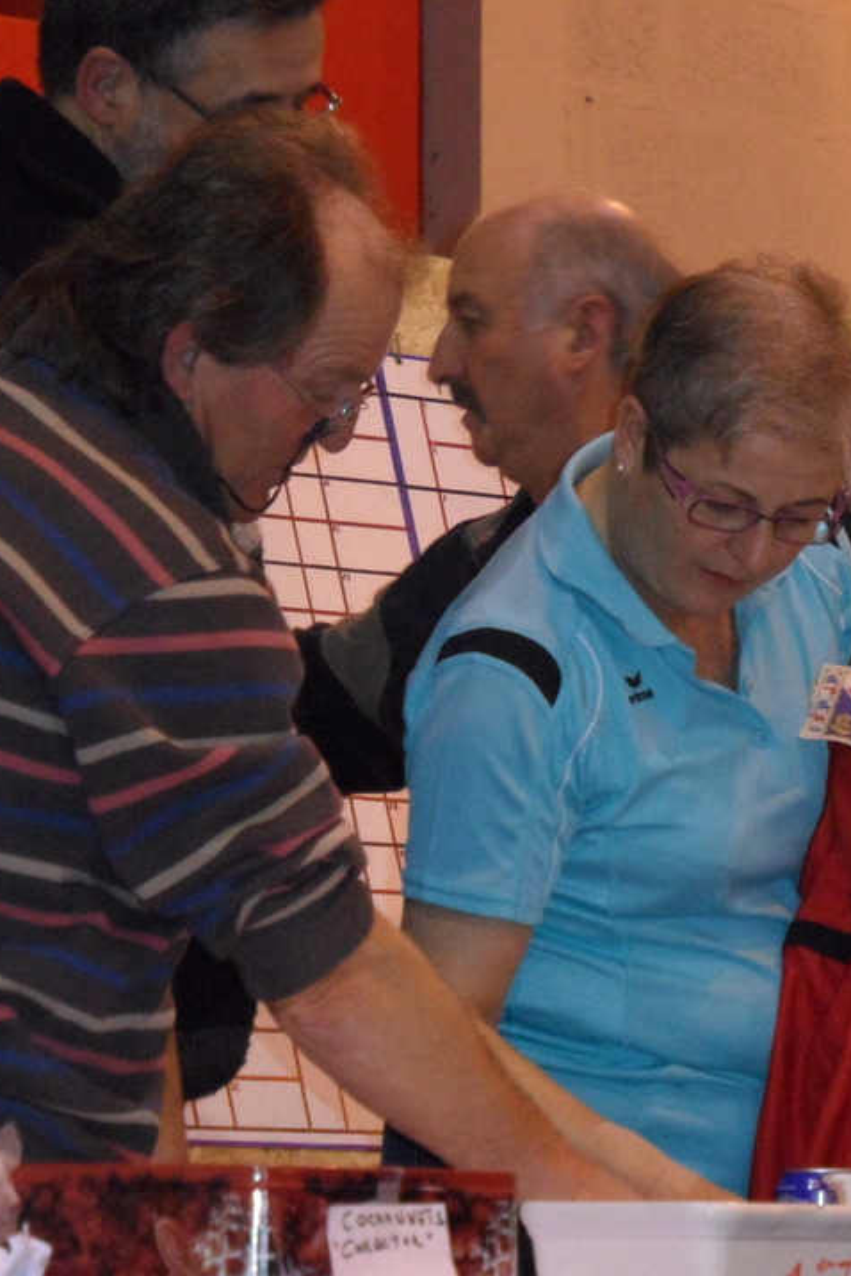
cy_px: 637
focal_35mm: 209
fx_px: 7410
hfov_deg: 6.6
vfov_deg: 9.8
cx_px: 643
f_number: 4.4
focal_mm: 24.6
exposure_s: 1/60
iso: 640
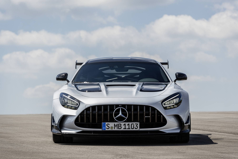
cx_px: 119
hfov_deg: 11.7
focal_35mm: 175
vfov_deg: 7.8
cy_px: 80
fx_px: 1157
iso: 100
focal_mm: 175
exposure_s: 1/400
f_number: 8
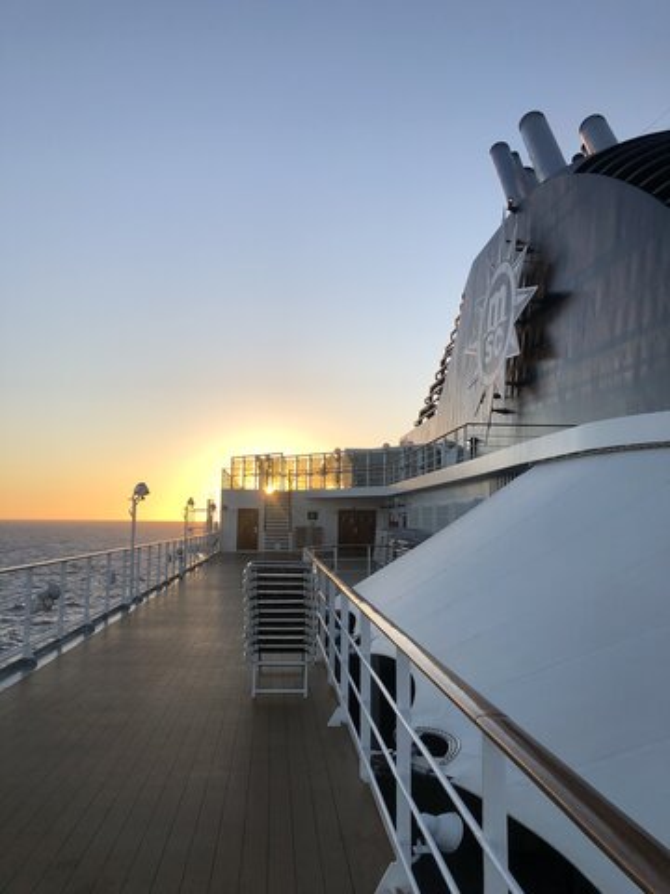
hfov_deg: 49.7
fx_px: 723
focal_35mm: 28
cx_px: 335
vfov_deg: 63.4
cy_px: 447
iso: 20
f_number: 1.8
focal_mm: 3.99
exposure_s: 1/960
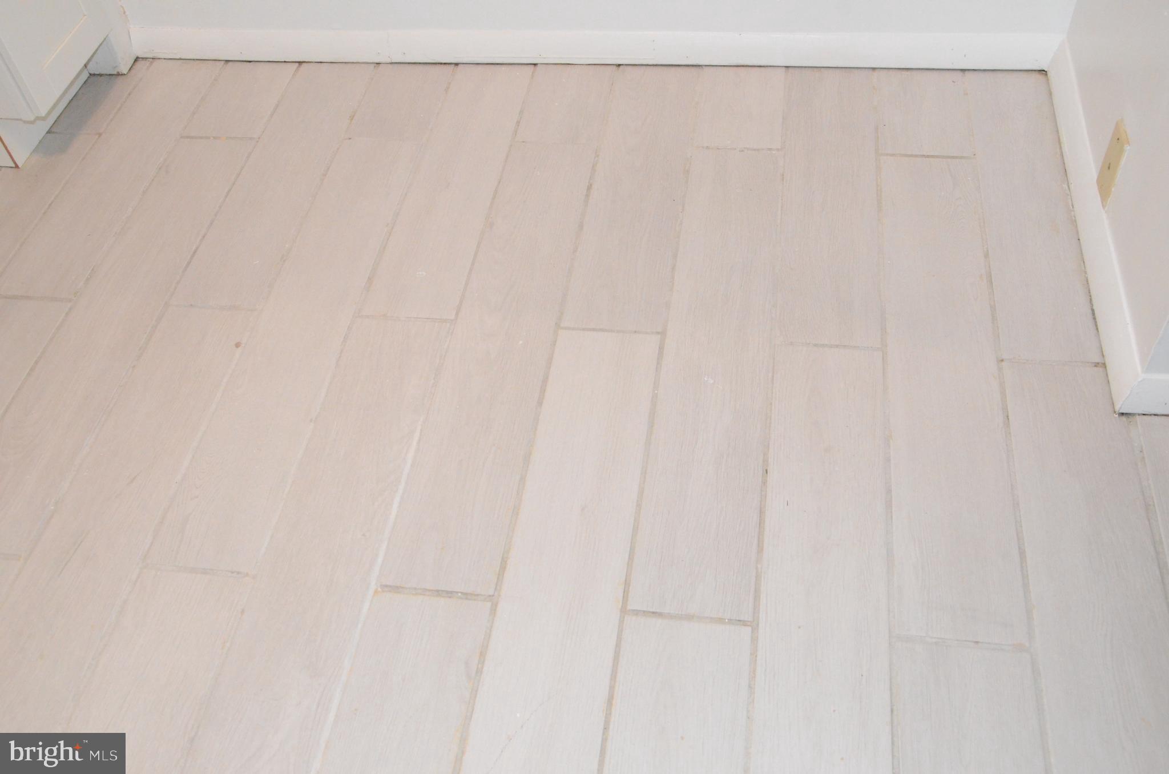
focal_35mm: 33
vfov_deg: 39.8
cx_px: 584
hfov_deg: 57.3
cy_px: 387
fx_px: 1069
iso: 6400
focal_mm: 22
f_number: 8
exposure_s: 1/250
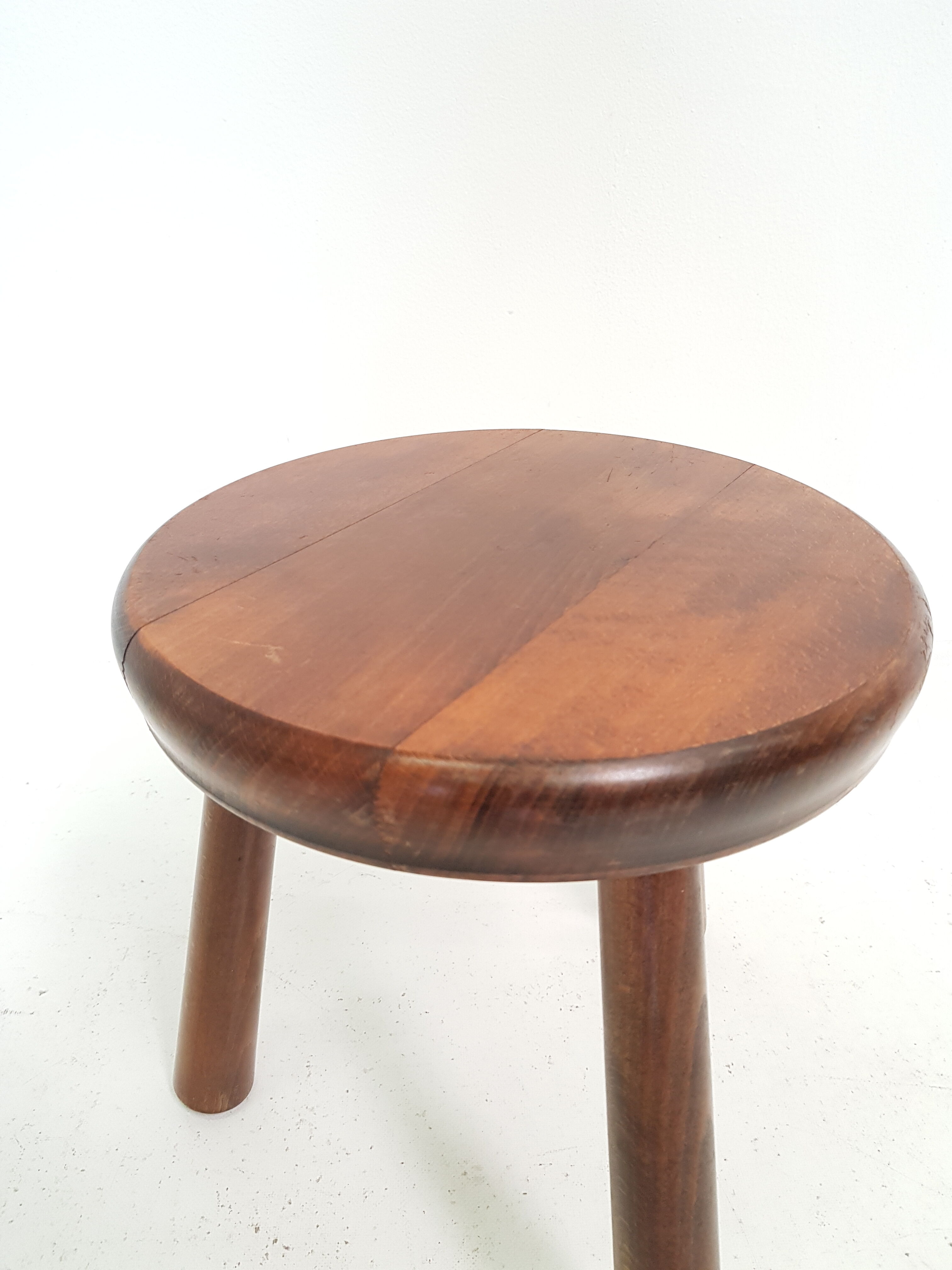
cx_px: 476
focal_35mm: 26
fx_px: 953
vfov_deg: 67.3
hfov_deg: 53.1
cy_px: 635
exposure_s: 1/50
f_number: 1.7
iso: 160
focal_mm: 4.2
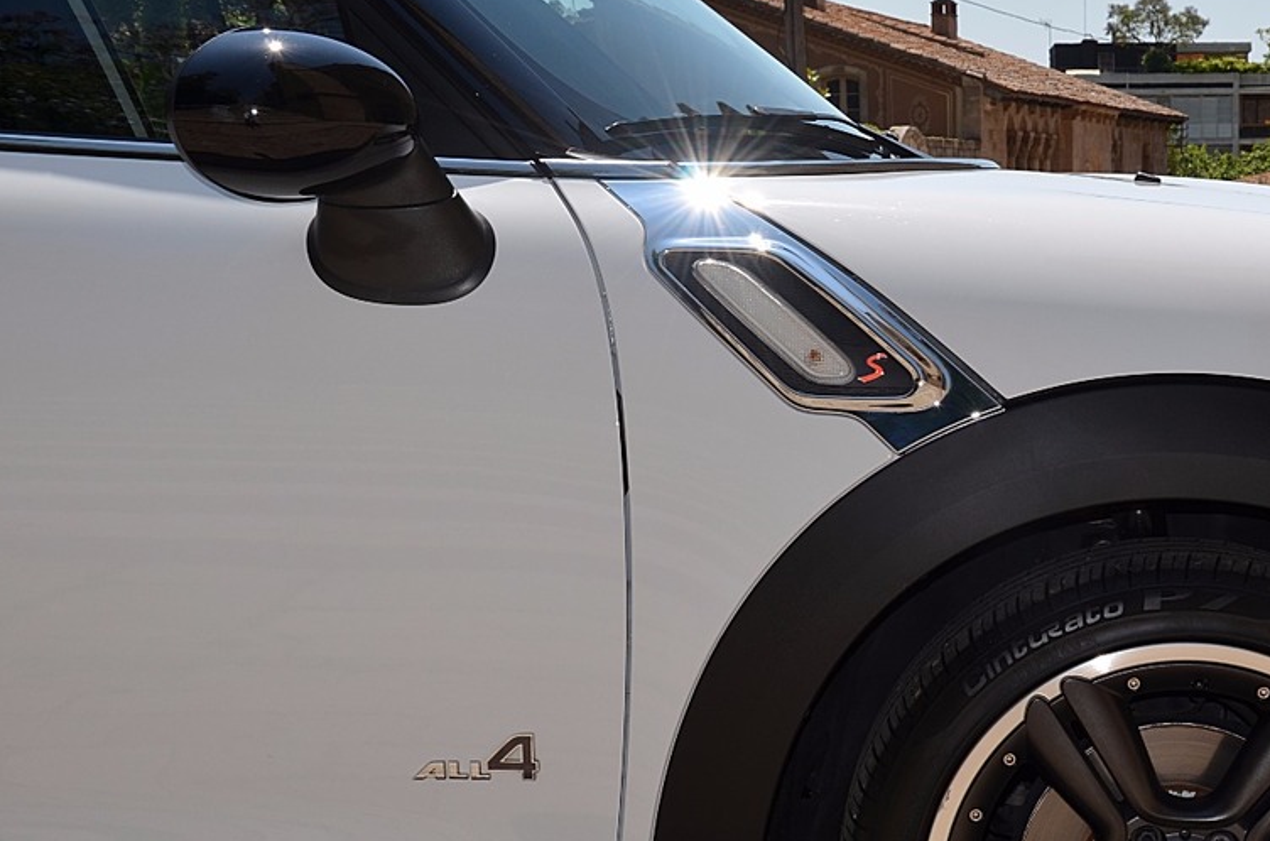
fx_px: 2248
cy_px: 589
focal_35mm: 64
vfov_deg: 21.1
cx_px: 1040
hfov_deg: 30.7
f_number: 10
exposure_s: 1/200
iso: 100
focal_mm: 25
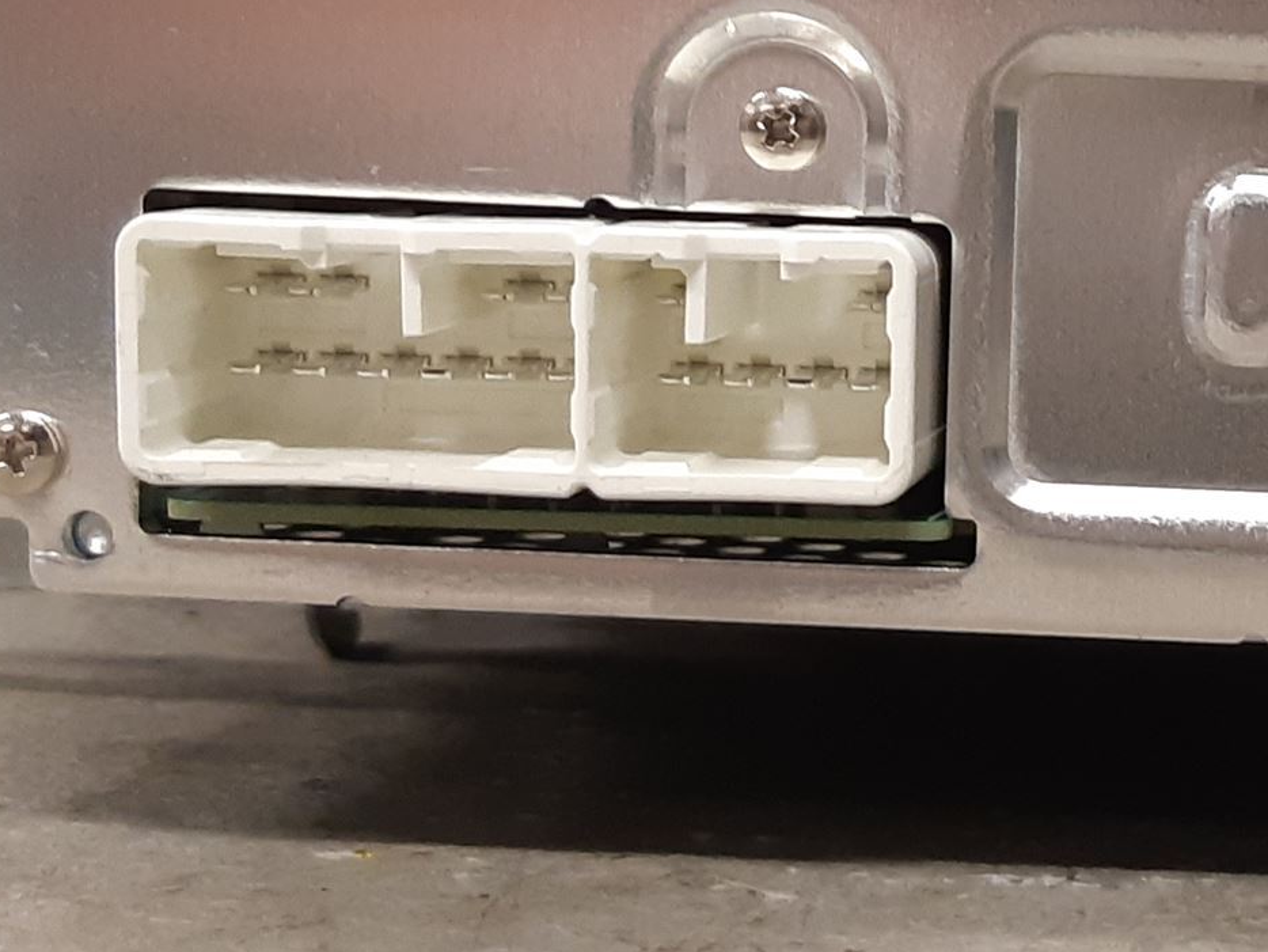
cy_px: 456
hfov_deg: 30.6
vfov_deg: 25.7
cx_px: 1355
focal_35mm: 57
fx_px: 2088
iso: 160
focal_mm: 3.93
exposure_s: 1/50
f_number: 1.7
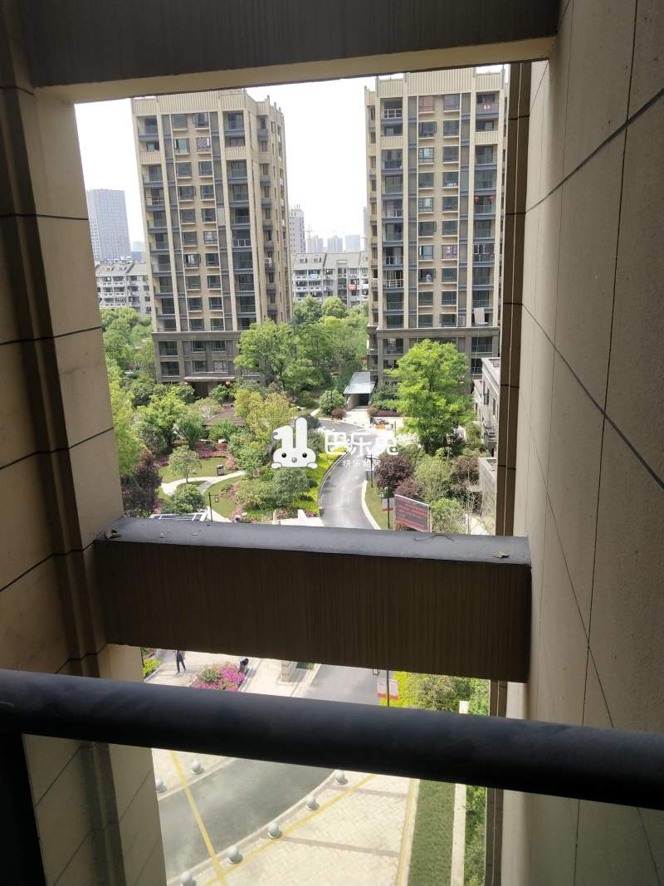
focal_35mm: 30
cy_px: 443
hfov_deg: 46.8
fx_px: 767
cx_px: 332
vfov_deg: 60.0
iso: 88
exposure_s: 1/1062
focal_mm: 3.95
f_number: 1.8
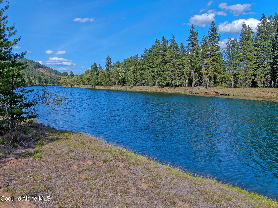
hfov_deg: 61.7
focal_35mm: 29
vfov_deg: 48.2
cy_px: 104
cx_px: 139
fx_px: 233
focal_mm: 5
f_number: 3
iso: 100
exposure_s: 1/1000
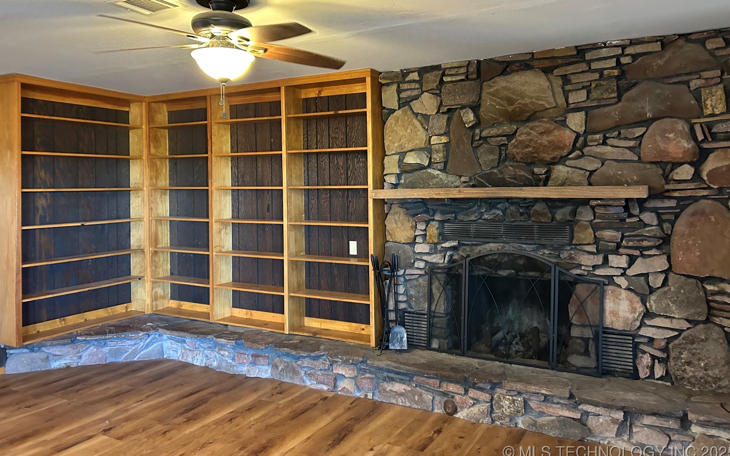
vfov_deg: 44.4
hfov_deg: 66.5
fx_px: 557
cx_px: 369
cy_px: 191
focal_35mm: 28
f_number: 1.5
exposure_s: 1/40
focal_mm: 5.7
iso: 500
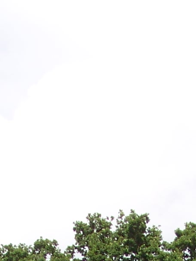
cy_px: 519
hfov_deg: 7.8
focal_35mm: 191
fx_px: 1442
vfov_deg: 9.7
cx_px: 69
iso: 64
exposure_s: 1/400
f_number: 4
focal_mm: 6.3
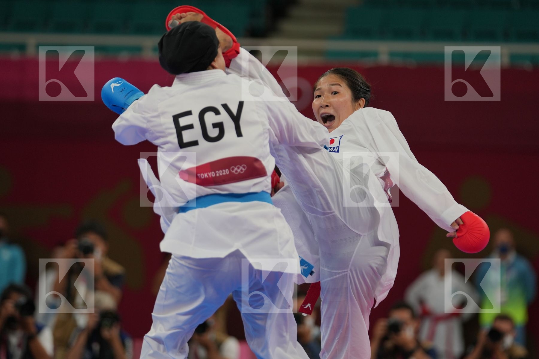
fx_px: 3683
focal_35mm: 246
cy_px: 180
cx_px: 270
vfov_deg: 5.6
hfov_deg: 8.4
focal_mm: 164
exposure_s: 1/1000
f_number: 2.8
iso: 400
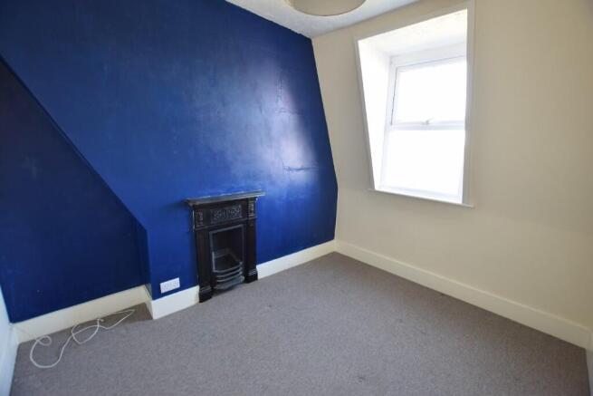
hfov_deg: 100.4
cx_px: 296
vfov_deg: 77.4
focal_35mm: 15
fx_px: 247
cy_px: 198
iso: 100
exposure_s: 1/8
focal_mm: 10
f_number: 4
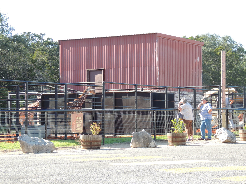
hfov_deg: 14.6
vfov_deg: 11.0
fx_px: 959
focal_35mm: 135
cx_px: 123
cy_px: 92
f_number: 4.3
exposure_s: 1/125
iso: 100
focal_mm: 24
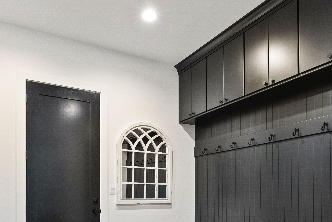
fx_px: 277
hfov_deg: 61.7
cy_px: 197
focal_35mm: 30
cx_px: 142
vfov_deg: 40.5
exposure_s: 1/2.5
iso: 640
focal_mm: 16
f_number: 8
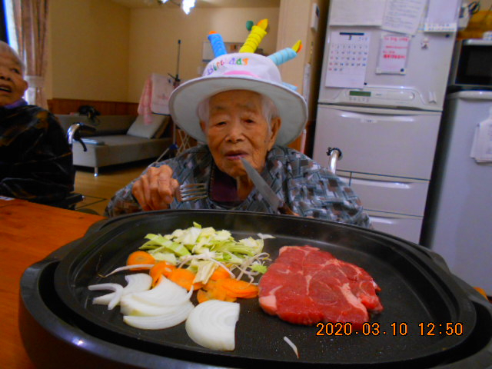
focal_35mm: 26
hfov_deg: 67.3
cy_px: 184
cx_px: 246
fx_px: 370
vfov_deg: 53.1
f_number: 3.2
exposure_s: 1/30
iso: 360
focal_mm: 4.6
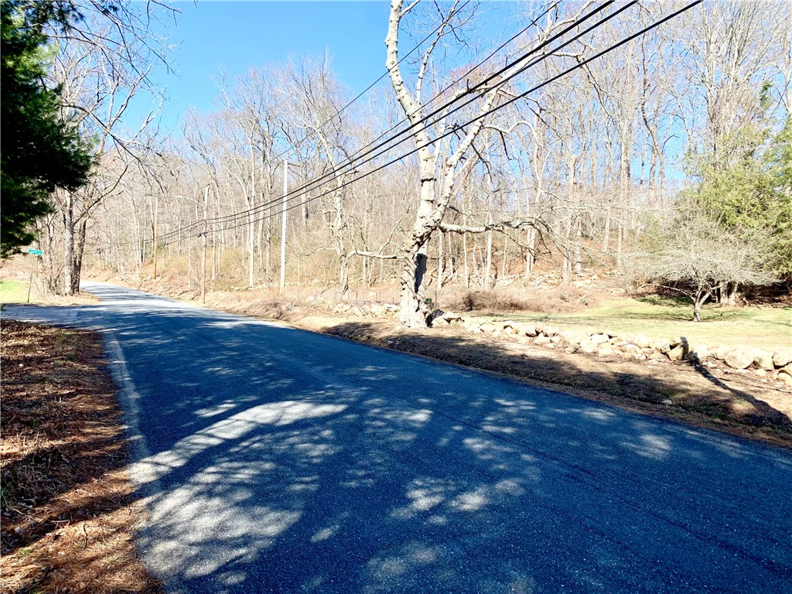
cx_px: 396
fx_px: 595
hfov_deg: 67.3
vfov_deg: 53.1
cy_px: 297
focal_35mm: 26
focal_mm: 4.25
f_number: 1.8
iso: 25
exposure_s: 1/1124
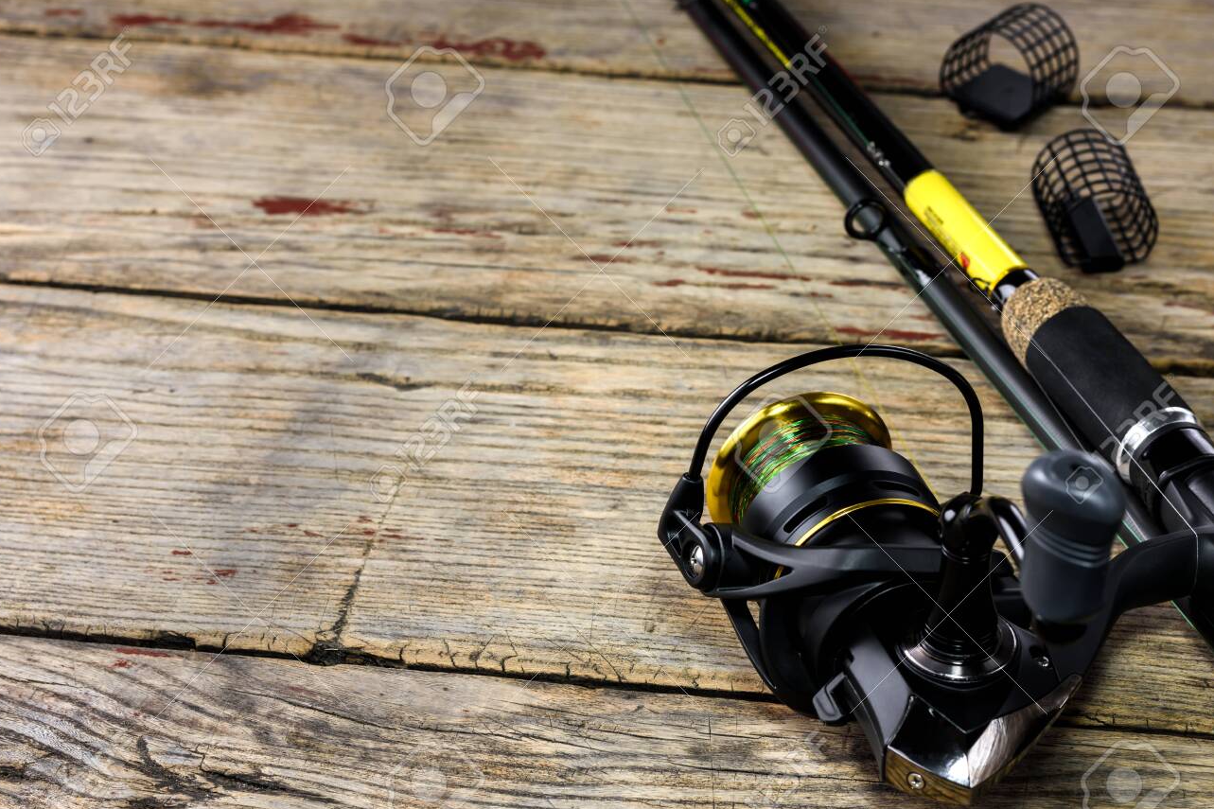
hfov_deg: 26.7
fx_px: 2562
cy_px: 404
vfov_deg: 17.9
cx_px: 601
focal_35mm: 76
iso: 100
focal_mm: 50
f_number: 8
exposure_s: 1/4
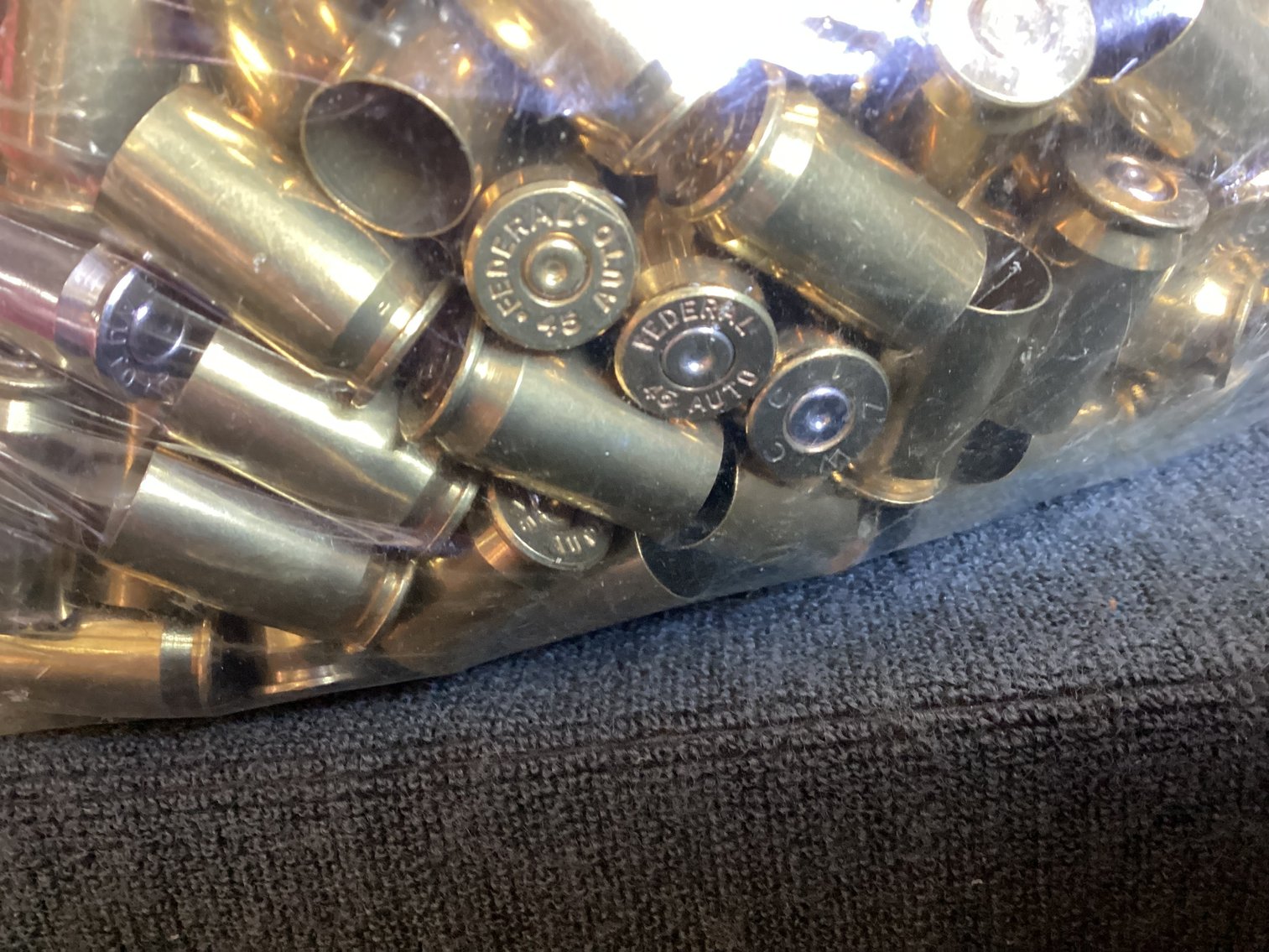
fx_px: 1137
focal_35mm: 31
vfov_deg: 45.4
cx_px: 634
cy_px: 476
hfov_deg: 58.3
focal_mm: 3.3
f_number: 2.4
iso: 400
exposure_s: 1/33
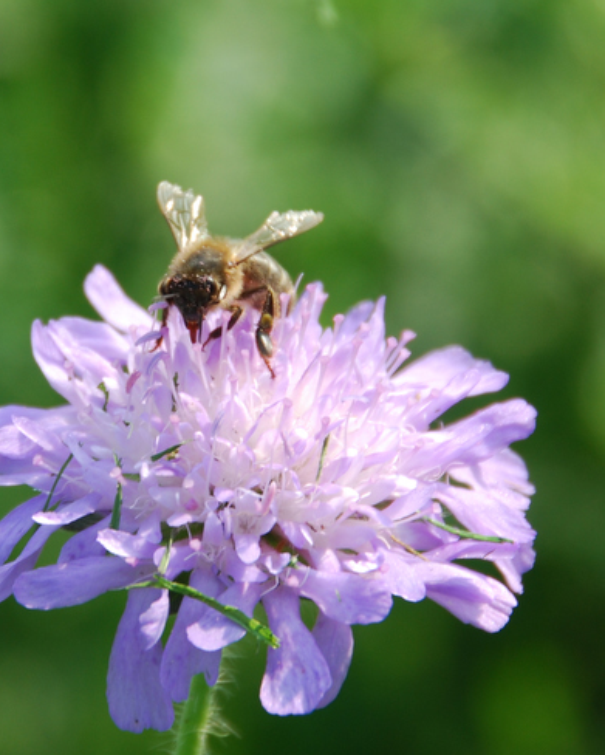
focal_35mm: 591
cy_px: 292
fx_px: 13215
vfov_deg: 3.3
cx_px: 176
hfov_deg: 2.6
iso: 140
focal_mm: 200
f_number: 8
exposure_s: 1/125
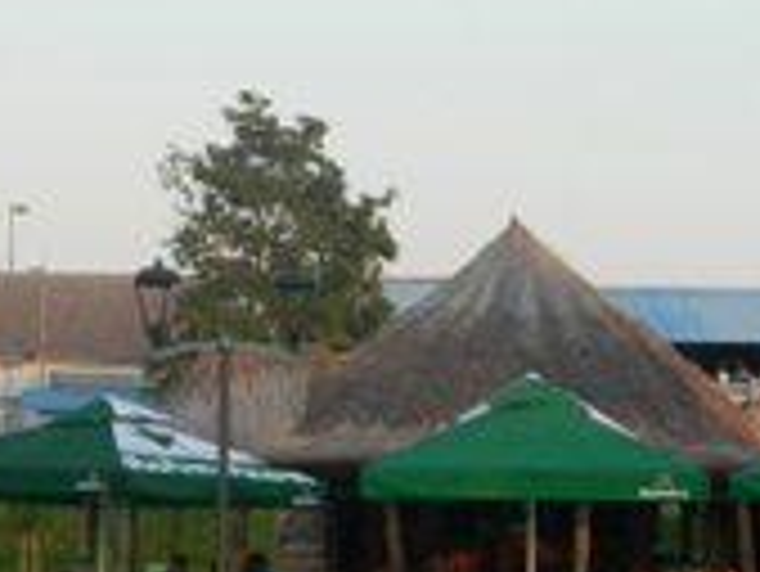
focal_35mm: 216
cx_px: 526
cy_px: 441
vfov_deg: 6.9
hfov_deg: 9.1
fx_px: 4746
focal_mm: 10.2
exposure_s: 1/400
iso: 220
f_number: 3.8
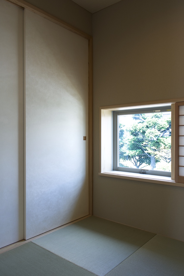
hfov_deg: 47.9
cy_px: 138
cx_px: 92
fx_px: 207
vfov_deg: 67.4
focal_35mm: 27
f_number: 6.3
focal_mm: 18
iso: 100
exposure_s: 1/10
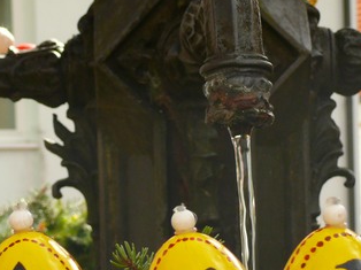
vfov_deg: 8.6
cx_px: 123
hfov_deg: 11.5
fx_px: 1792
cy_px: 244
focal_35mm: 172
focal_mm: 15.3
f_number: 4
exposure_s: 1/100
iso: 100
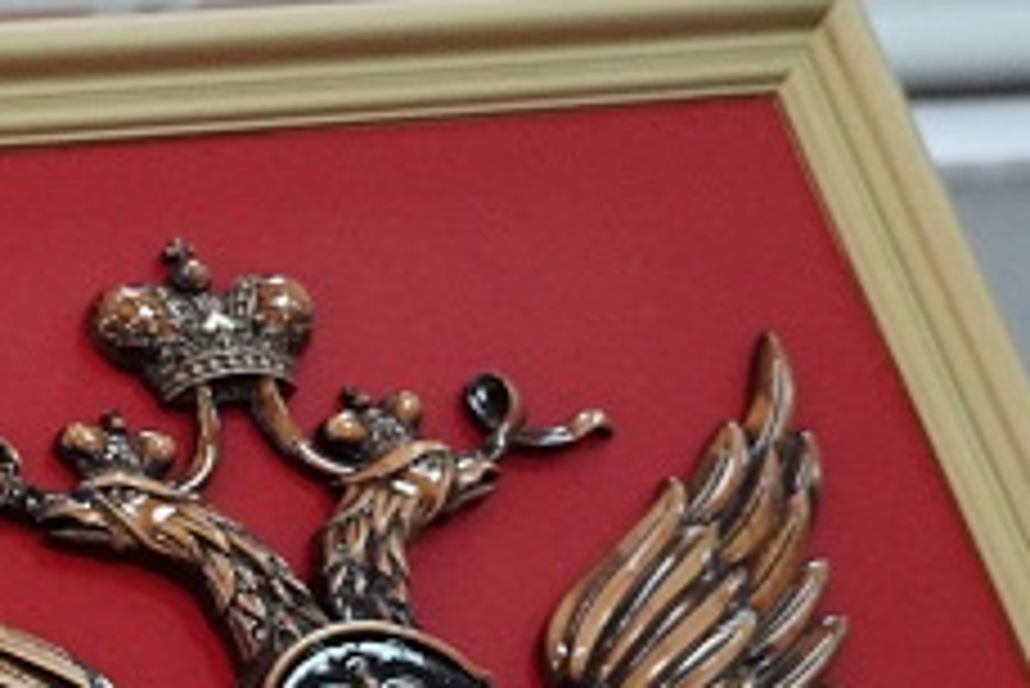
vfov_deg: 9.9
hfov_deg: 14.0
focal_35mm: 136
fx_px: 3893
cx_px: -603
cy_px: 969
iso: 5000
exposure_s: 1/160
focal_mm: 26
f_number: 4
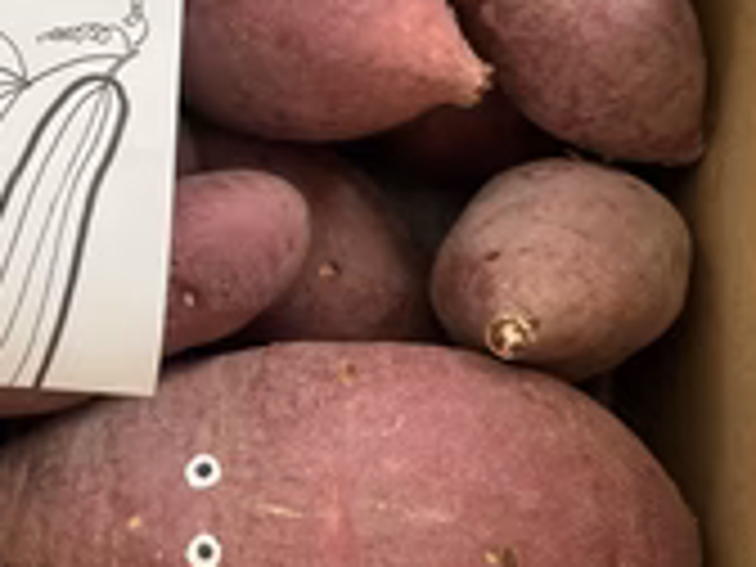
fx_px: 1354
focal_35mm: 62
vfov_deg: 23.3
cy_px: 122
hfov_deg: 28.9
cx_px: -22
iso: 50
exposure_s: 1/121
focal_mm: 5.1
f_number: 1.6
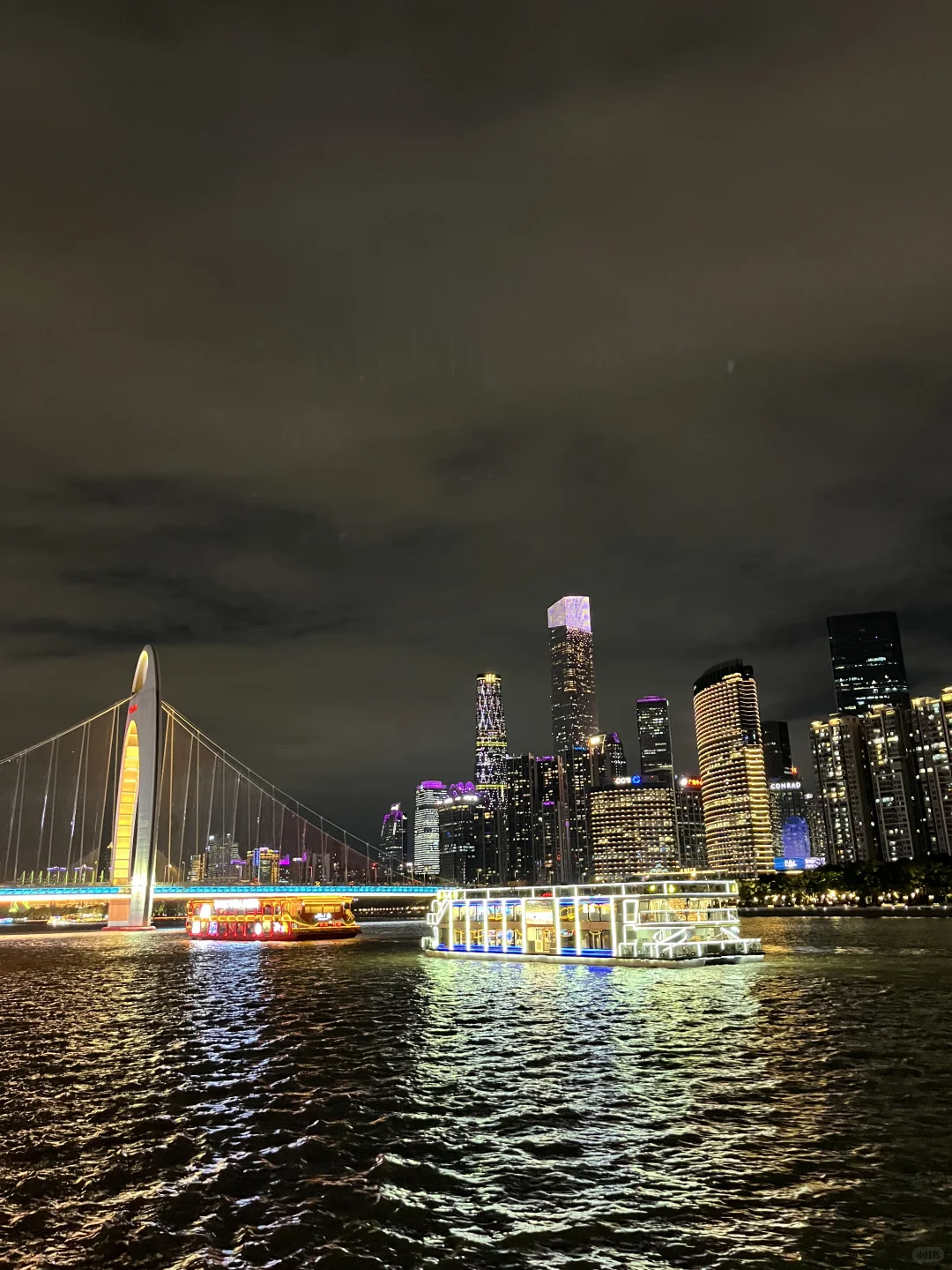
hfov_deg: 53.1
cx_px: 476
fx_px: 953
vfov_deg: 67.3
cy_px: 635
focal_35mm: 26
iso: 640
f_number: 1.6
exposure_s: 1/34
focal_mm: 5.1
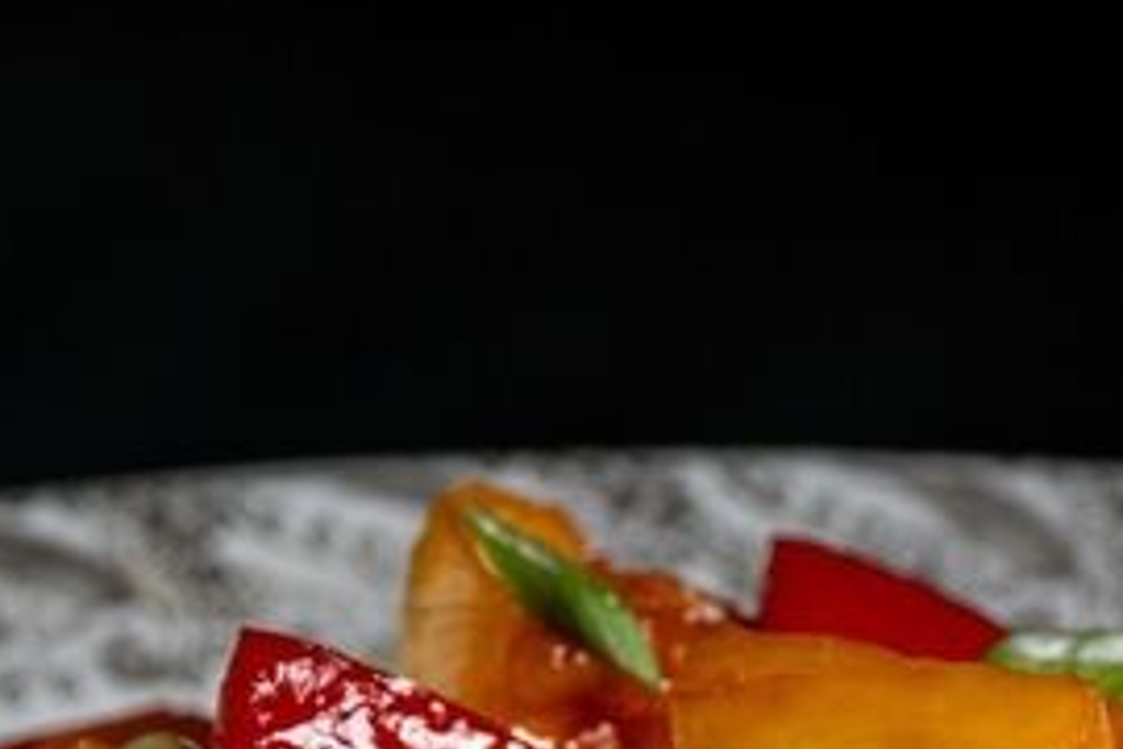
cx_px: 428
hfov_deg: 5.5
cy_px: 1128
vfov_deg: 3.6
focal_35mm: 378
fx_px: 11791
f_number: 5
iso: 250
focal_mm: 102
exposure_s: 1/100
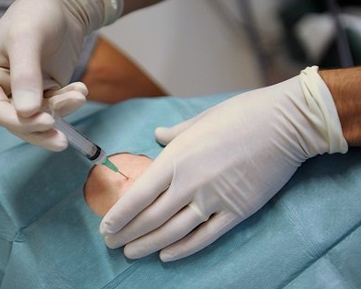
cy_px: 144
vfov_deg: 21.5
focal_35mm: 71
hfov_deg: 26.8
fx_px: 758
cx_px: 157
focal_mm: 62
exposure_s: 1/160
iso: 800
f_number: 2.8
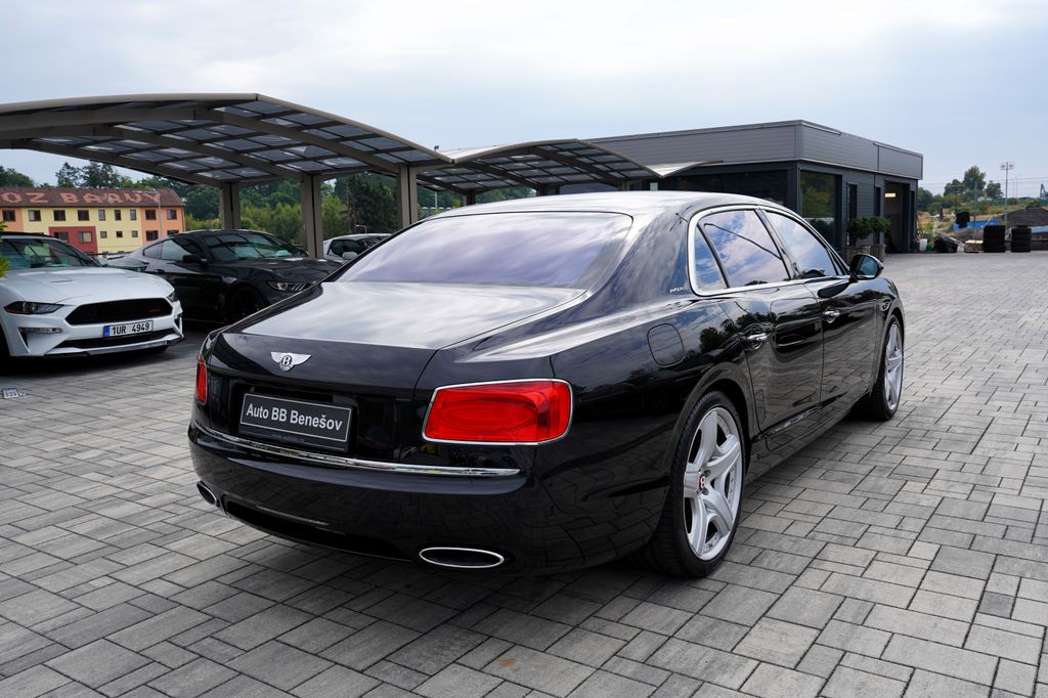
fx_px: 873
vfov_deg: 43.6
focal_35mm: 30
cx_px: 524
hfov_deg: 61.9
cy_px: 349
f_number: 8
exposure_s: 1/250
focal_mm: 30
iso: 100
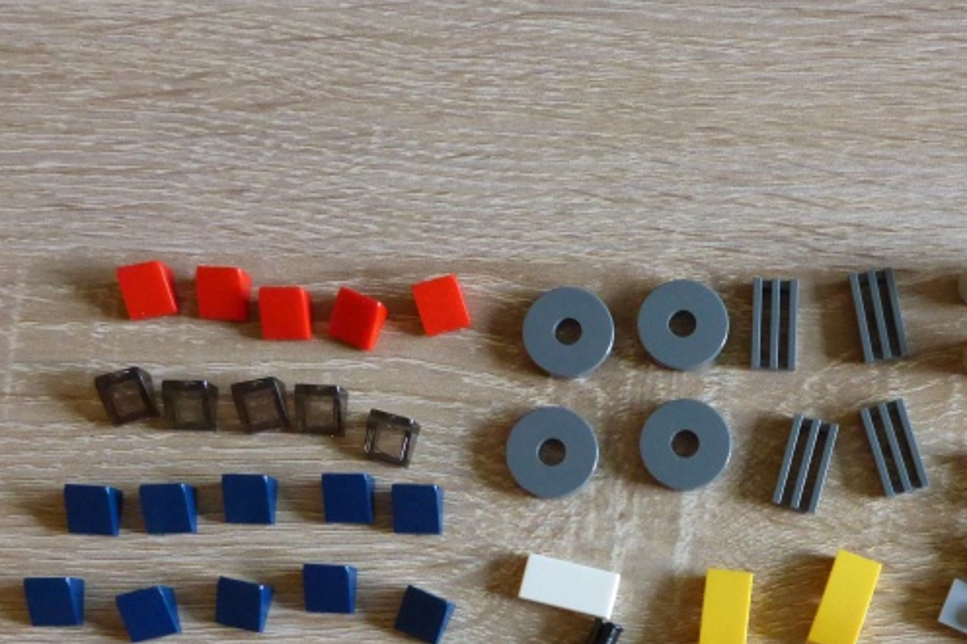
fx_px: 1262
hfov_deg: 40.6
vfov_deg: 27.9
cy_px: 535
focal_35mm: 47
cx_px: 743
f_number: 3.3
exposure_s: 1/20
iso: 800
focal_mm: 4.9
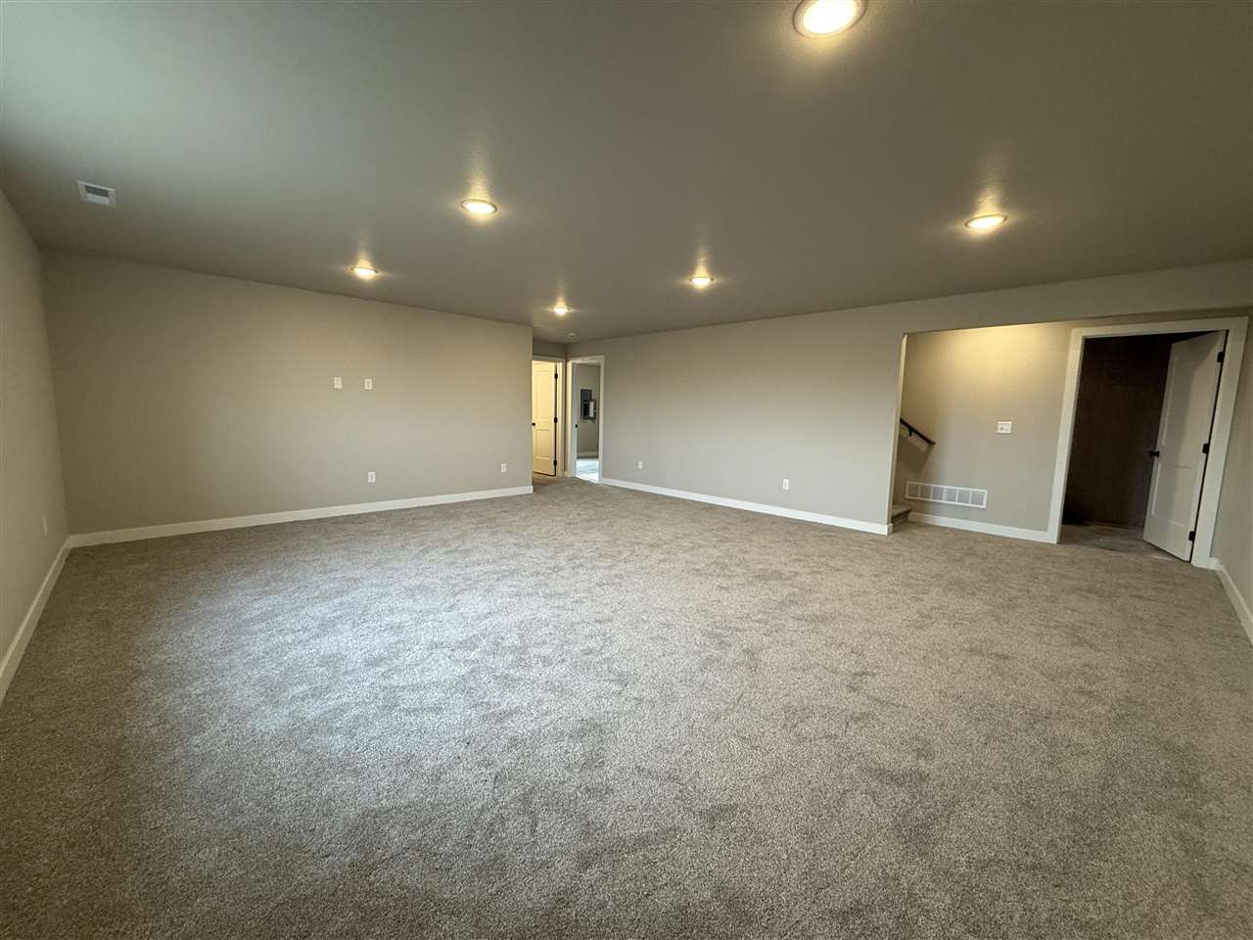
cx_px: 626
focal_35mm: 14
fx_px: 507
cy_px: 470
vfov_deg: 85.7
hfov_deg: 102.1
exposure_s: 1/120
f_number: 2.2
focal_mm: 2.22
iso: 250
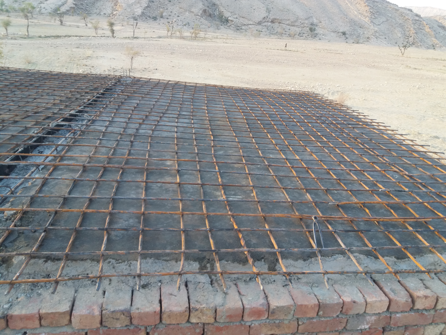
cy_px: 168
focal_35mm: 28
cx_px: 223
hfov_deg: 63.4
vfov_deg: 49.7
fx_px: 361
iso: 64
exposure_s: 1/100
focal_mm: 3.7
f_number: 1.9
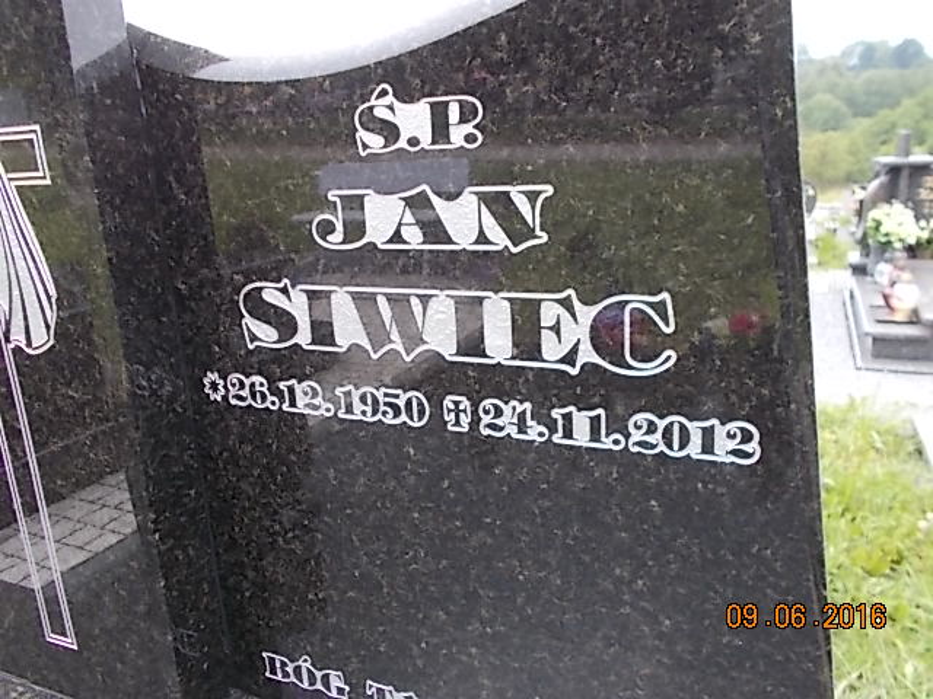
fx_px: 809
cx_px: 466
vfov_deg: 46.8
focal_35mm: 30
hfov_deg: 60.0
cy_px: 350
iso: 80
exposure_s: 1/125
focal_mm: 5.3
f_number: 3.4
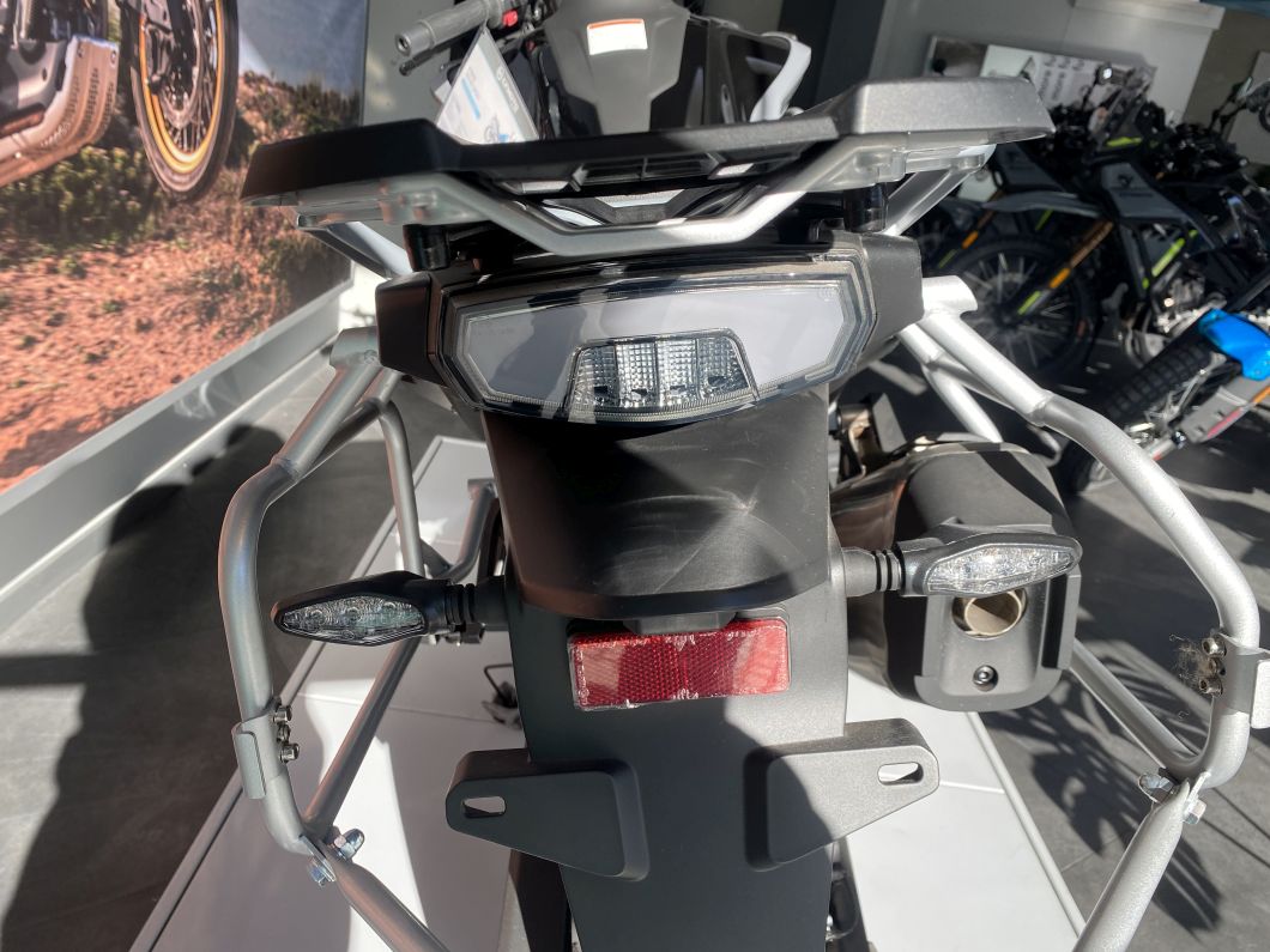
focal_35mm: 26
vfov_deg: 53.1
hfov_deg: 67.3
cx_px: 635
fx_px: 954
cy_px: 476
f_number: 1.8
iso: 32
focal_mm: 4.25
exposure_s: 1/460
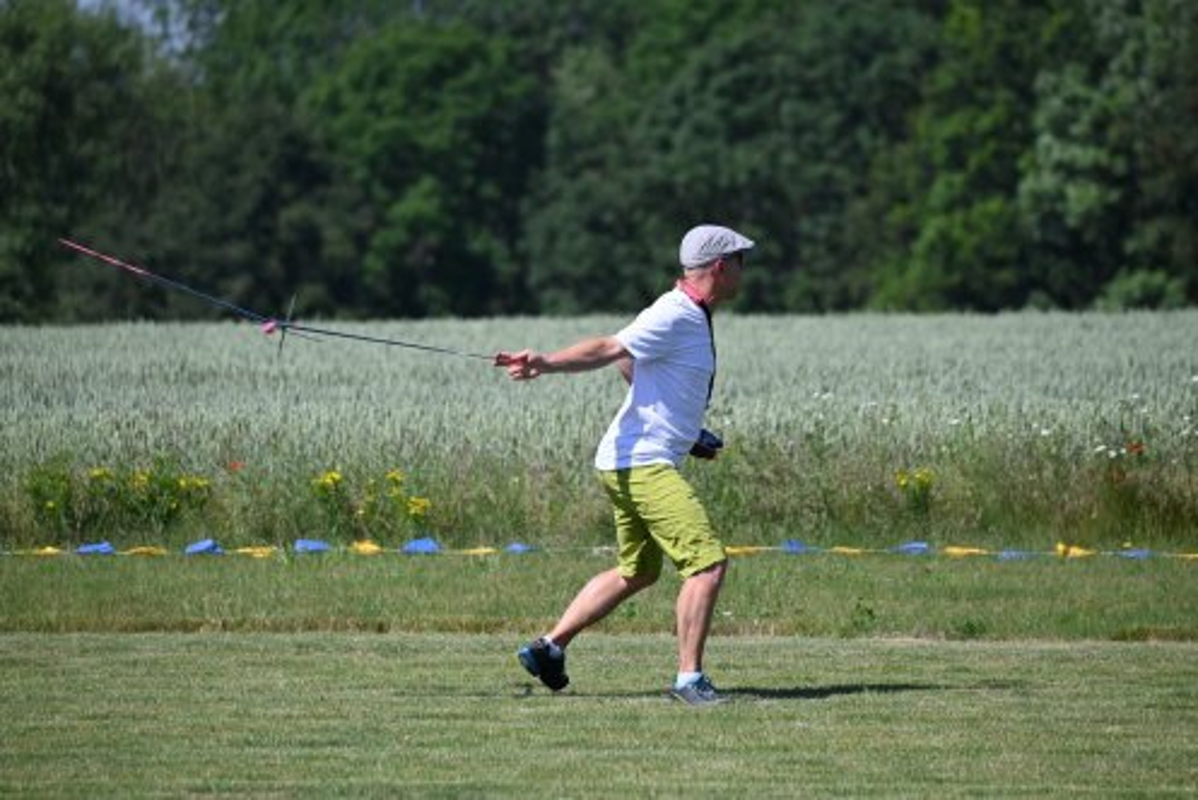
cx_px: 599
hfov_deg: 7.1
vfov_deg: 4.7
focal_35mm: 290
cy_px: 400
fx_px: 9656
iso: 320
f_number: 6
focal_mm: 290
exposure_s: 1/2000
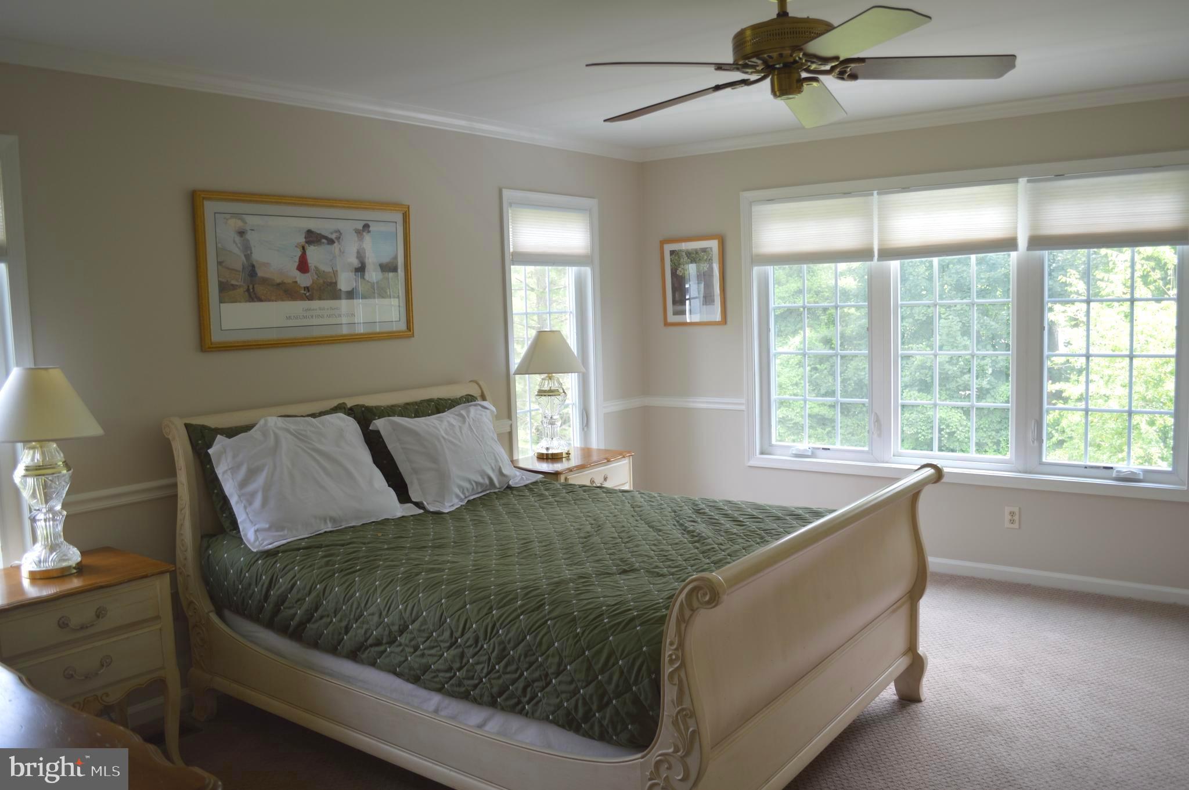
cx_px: 594
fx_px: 891
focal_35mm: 27
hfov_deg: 67.4
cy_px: 395
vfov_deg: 47.8
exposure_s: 1/30
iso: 125
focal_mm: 18
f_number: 3.5
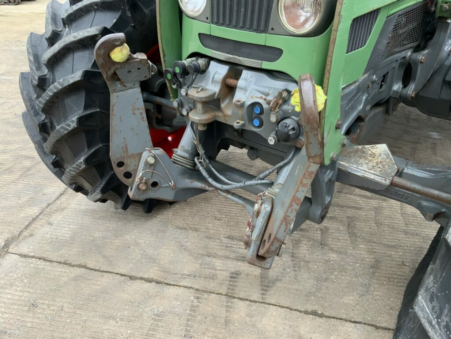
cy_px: 170
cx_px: 226
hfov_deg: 61.7
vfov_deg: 48.2
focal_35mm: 29
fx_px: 378
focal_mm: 3
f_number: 1.8
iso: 50
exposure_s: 1/122
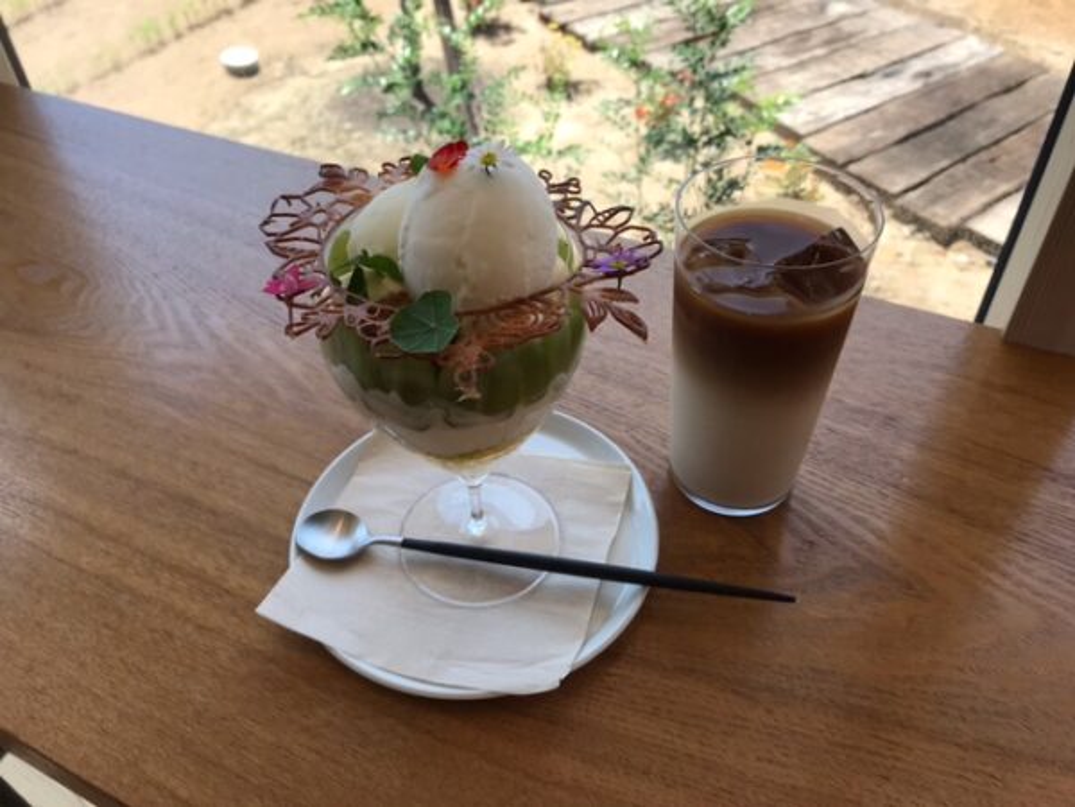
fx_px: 870
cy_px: 404
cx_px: 538
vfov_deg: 49.7
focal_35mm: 28
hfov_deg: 63.4
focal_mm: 3.99
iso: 20
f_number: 1.8
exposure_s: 1/570
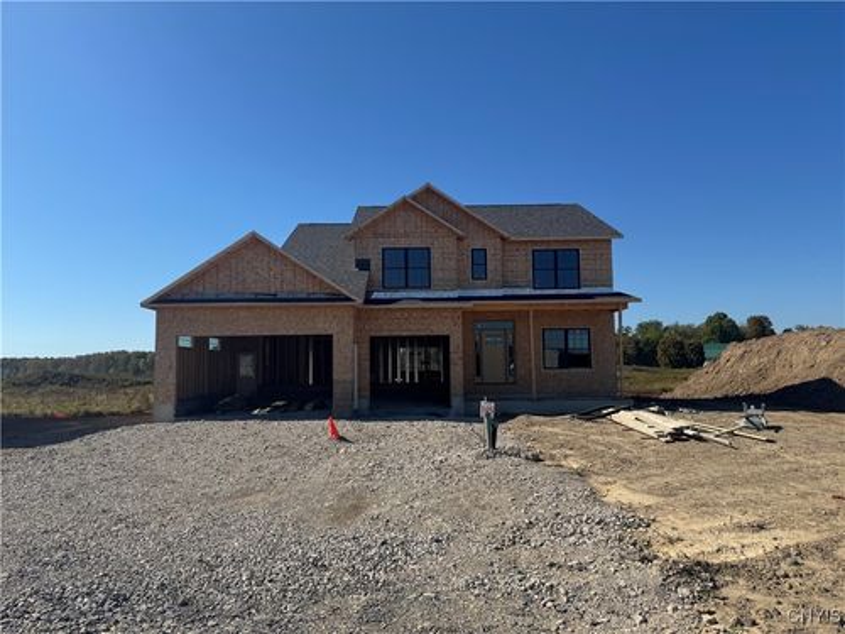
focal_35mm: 24
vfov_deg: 56.8
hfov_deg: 71.6
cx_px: 422
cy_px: 317
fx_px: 586
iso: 80
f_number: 1.78
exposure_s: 1/5814
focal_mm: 6.76
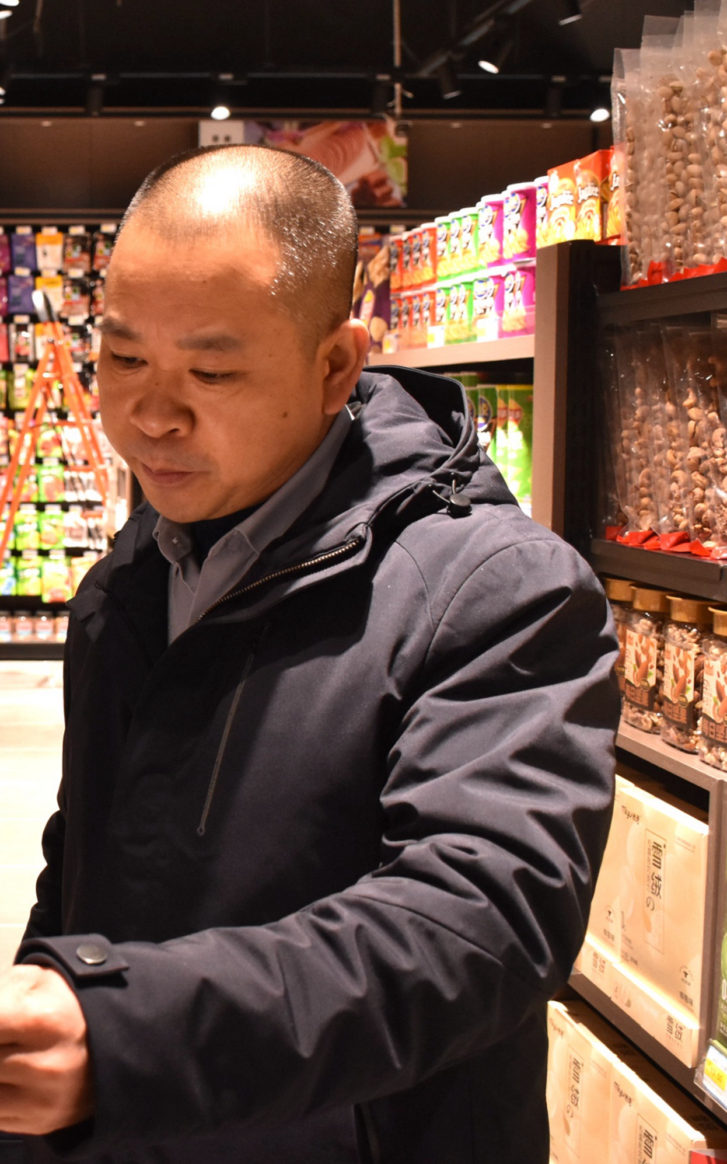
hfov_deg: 26.3
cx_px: -30
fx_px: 1458
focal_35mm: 46
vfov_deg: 43.5
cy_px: 583
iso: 1600
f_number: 4
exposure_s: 1/160
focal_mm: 20
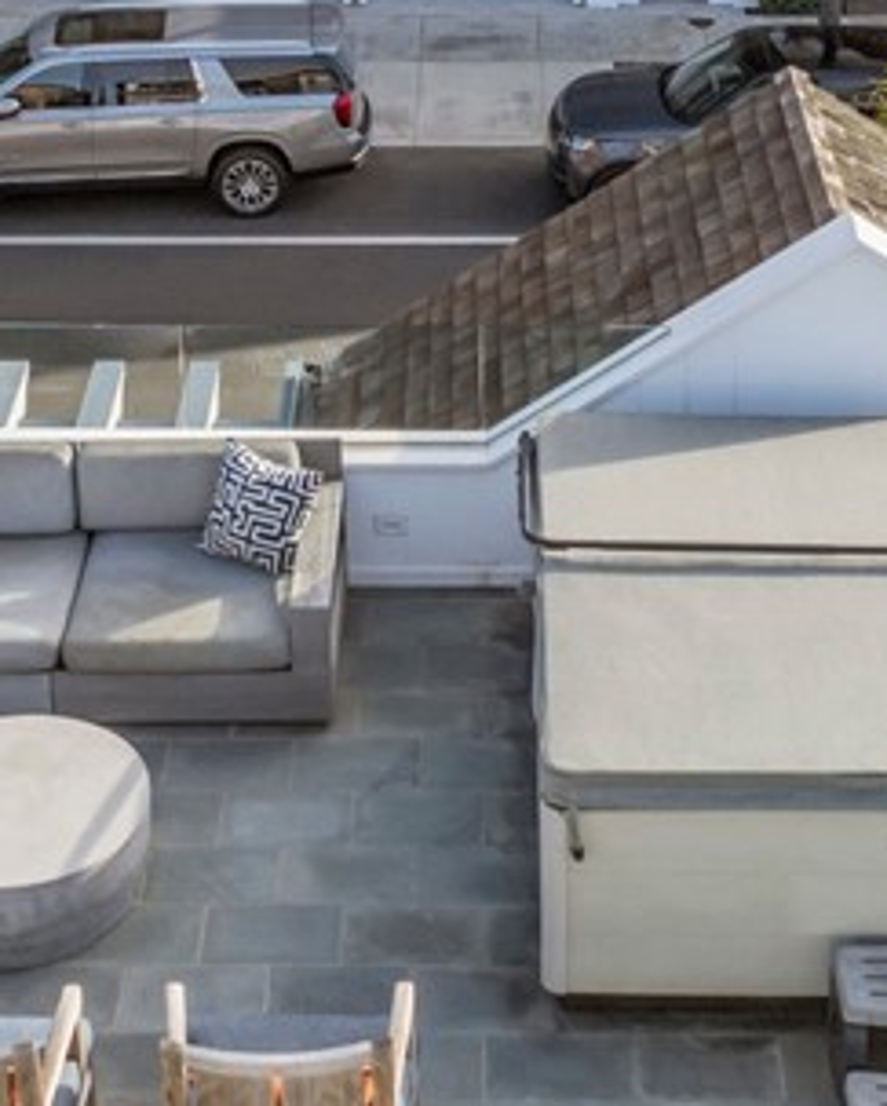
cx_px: 467
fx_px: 2588
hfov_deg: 19.4
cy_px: -88
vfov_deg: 22.8
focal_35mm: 79
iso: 280
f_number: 2.8
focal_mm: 12.29
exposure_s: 1/320
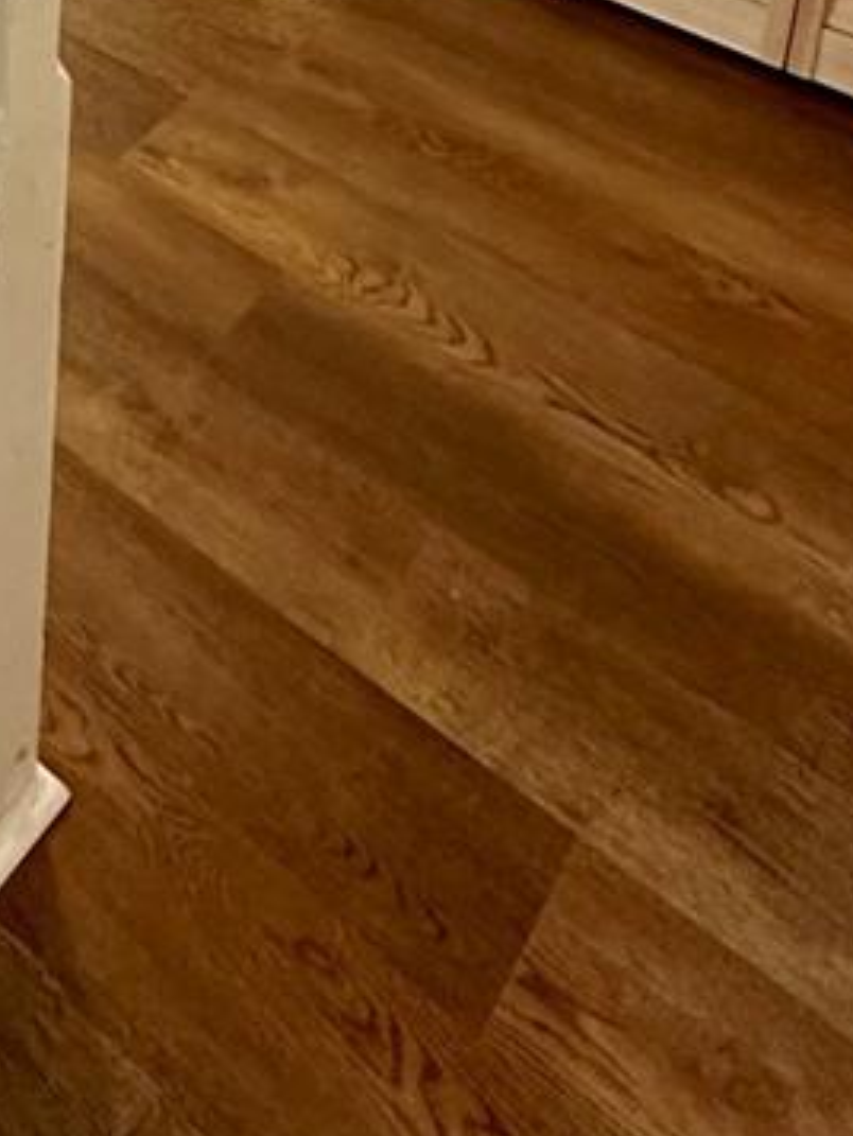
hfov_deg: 27.9
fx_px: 1543
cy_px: -531
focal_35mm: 47
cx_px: -111
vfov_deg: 28.2
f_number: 2.2
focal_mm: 2.22
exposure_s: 1/60
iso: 400
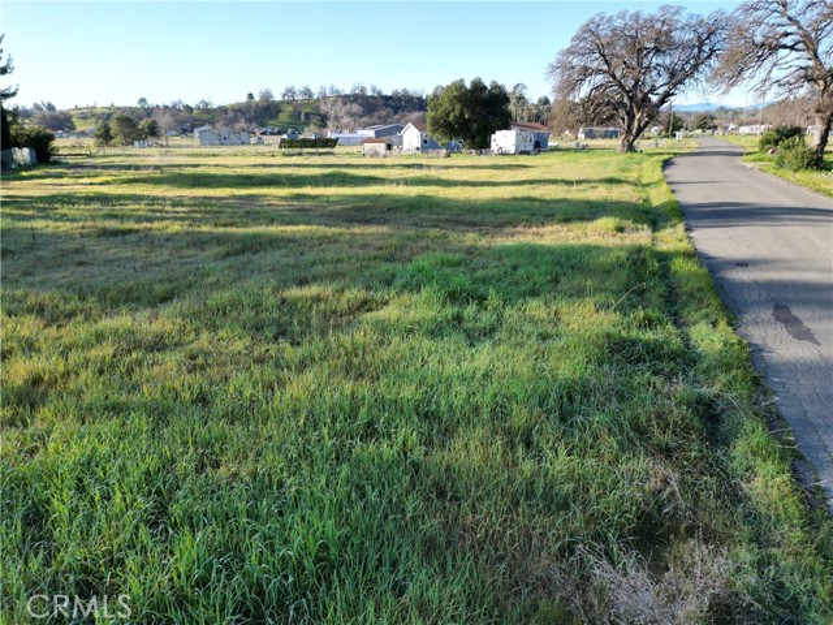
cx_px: 416
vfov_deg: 56.8
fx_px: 578
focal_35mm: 24
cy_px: 312
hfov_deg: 71.6
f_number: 1.7
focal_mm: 6.72
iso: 100
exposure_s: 1/1000
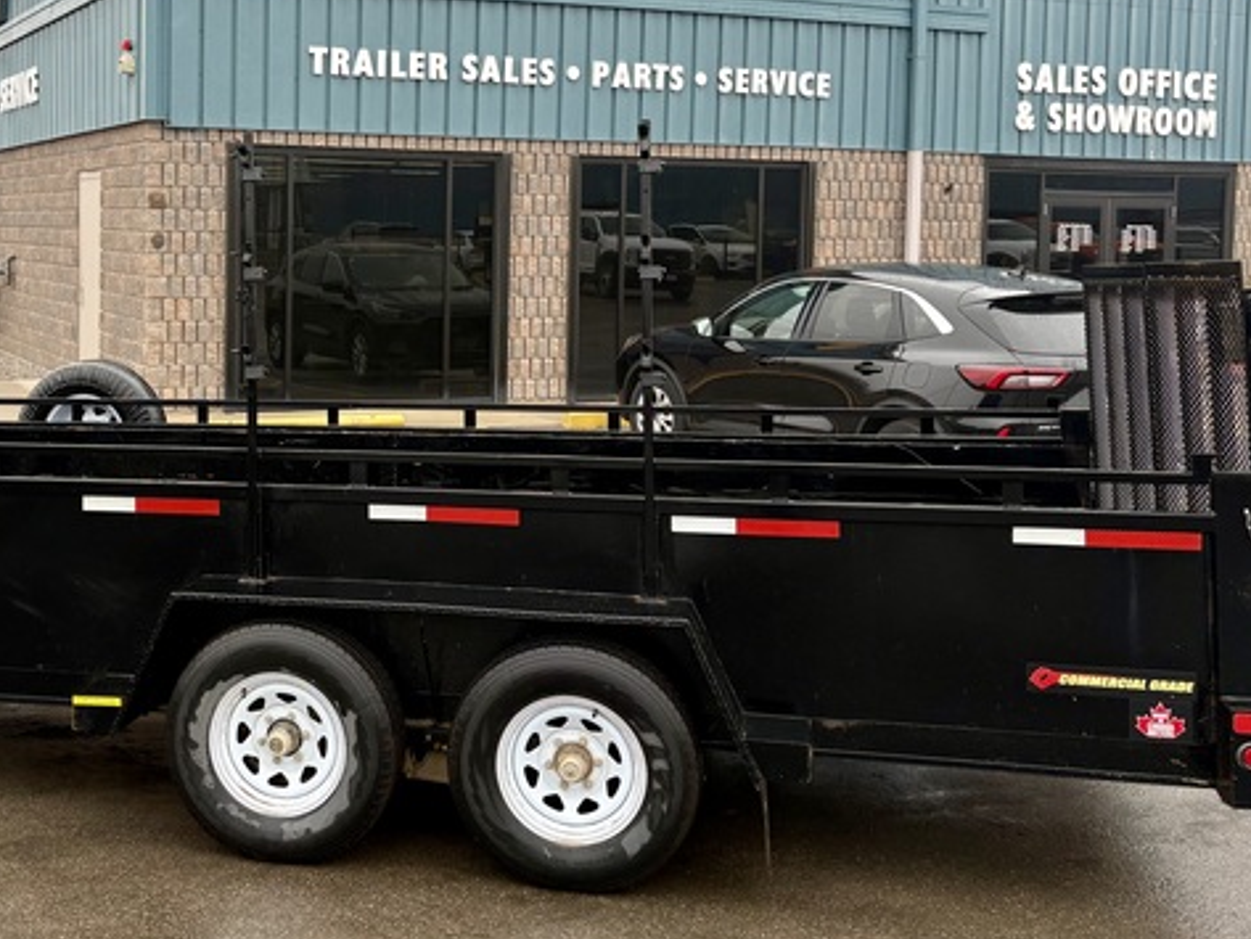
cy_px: 288
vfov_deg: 32.5
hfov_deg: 41.8
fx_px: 1591
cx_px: 325
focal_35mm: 44
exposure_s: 1/427
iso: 50
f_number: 1.6
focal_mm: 5.96
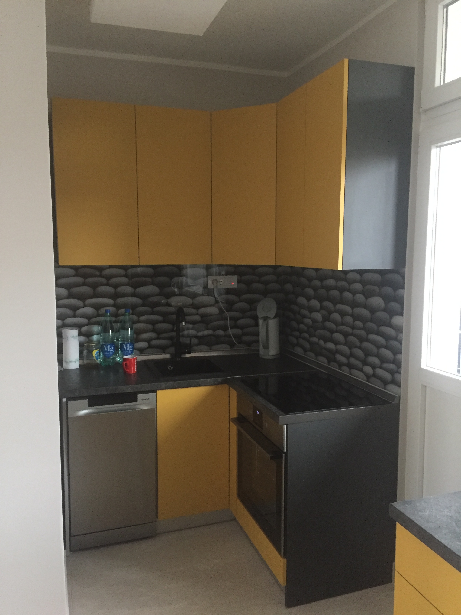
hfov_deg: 48.2
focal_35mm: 29
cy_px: 308
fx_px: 515
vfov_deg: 61.7
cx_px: 230
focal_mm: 4.15
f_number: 2.2
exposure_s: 1/17
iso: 250
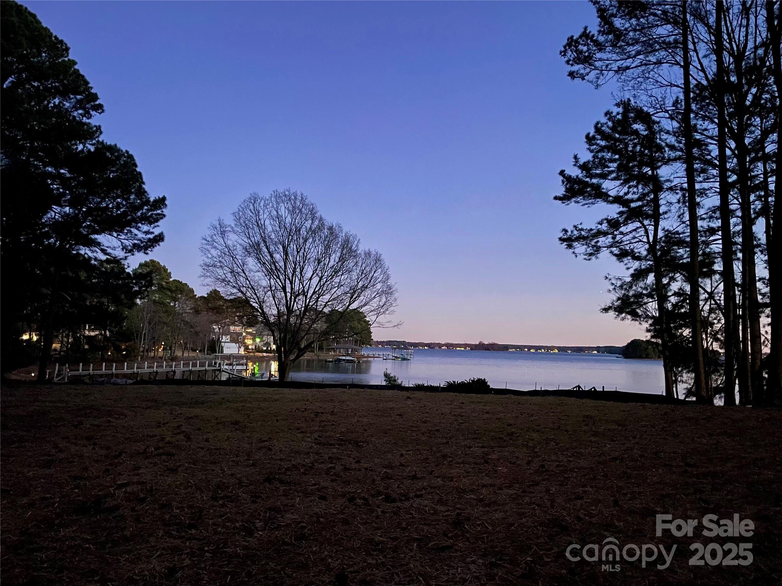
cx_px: 391
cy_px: 293
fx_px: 587
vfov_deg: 53.1
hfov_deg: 67.3
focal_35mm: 26
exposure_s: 1/8
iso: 800
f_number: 1.6
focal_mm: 4.2
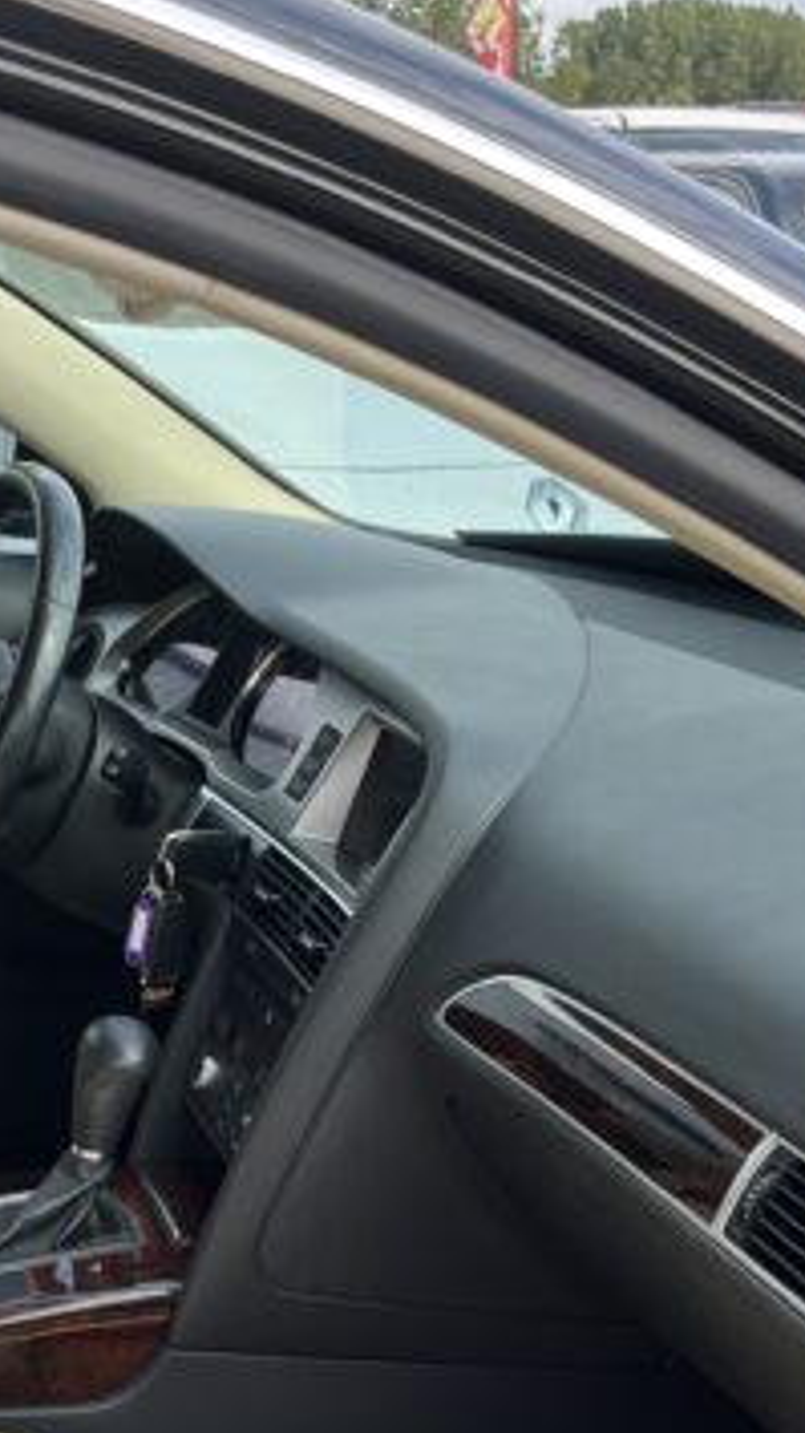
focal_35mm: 64
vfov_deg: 32.0
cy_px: 1137
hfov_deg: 18.5
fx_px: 2430
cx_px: 89
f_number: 1.6
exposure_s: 1/793
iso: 50
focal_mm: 5.1
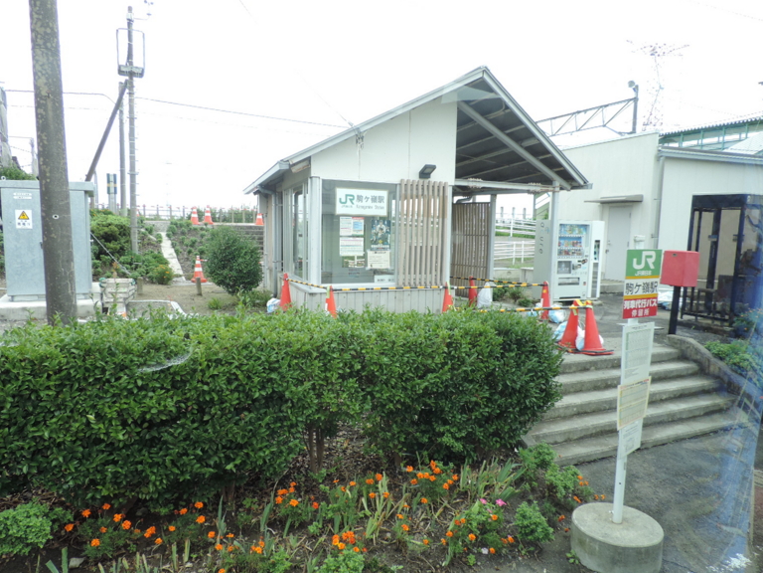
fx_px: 551
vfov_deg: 54.9
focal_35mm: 25
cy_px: 296
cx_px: 378
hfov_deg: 69.4
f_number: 3
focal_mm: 4.3
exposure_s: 1/160
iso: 80
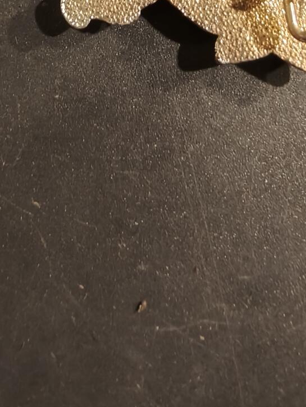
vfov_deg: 32.0
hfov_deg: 24.7
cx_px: 289
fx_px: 671
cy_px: 36
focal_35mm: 57
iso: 320
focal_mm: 2.32
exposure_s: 1/50
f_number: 2
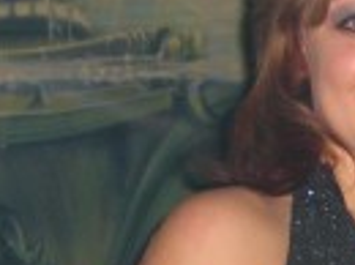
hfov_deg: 9.2
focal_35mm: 213
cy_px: 175
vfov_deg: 6.9
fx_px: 2180
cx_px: 464
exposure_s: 1/60
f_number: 3.1
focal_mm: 9.5
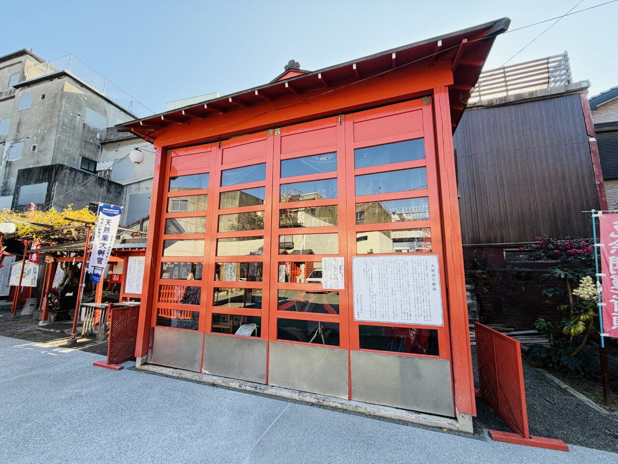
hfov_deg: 102.1
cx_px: 309
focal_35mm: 14
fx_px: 250
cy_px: 232
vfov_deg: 85.7
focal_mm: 2.22
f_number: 2.2
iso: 40
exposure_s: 1/254
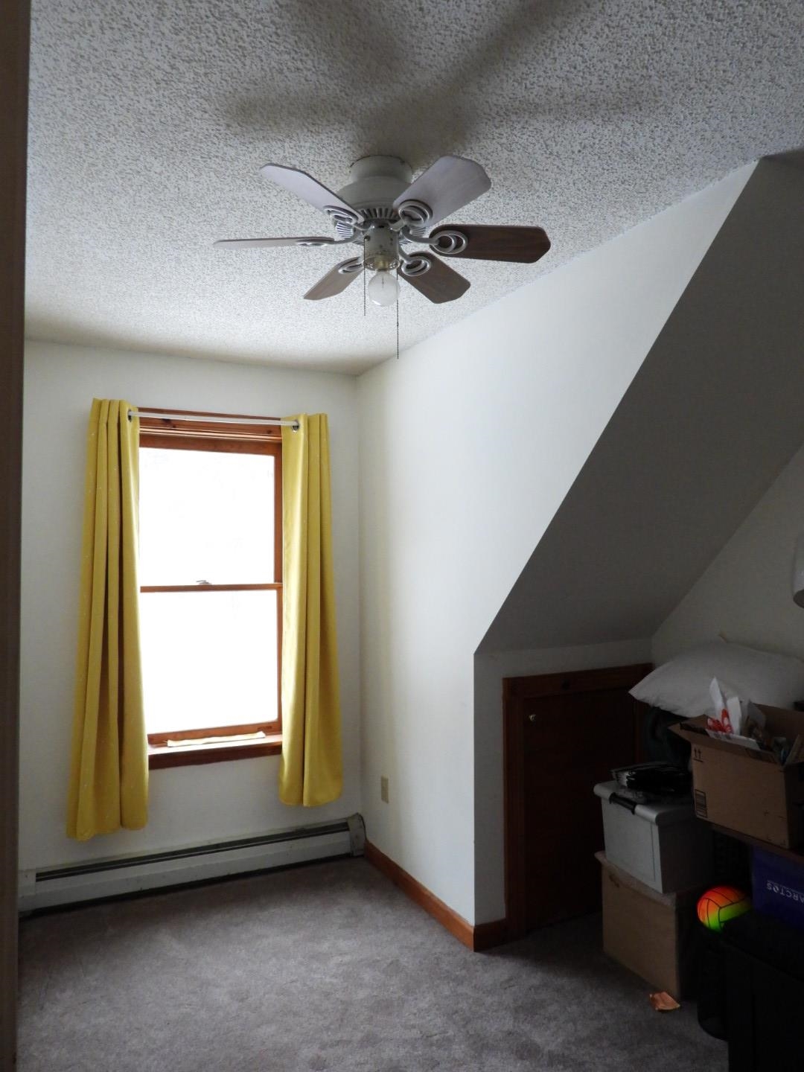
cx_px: 402
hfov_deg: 56.8
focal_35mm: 24
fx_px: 743
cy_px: 536
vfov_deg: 71.6
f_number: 2.8
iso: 450
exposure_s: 1/30
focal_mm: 4.3
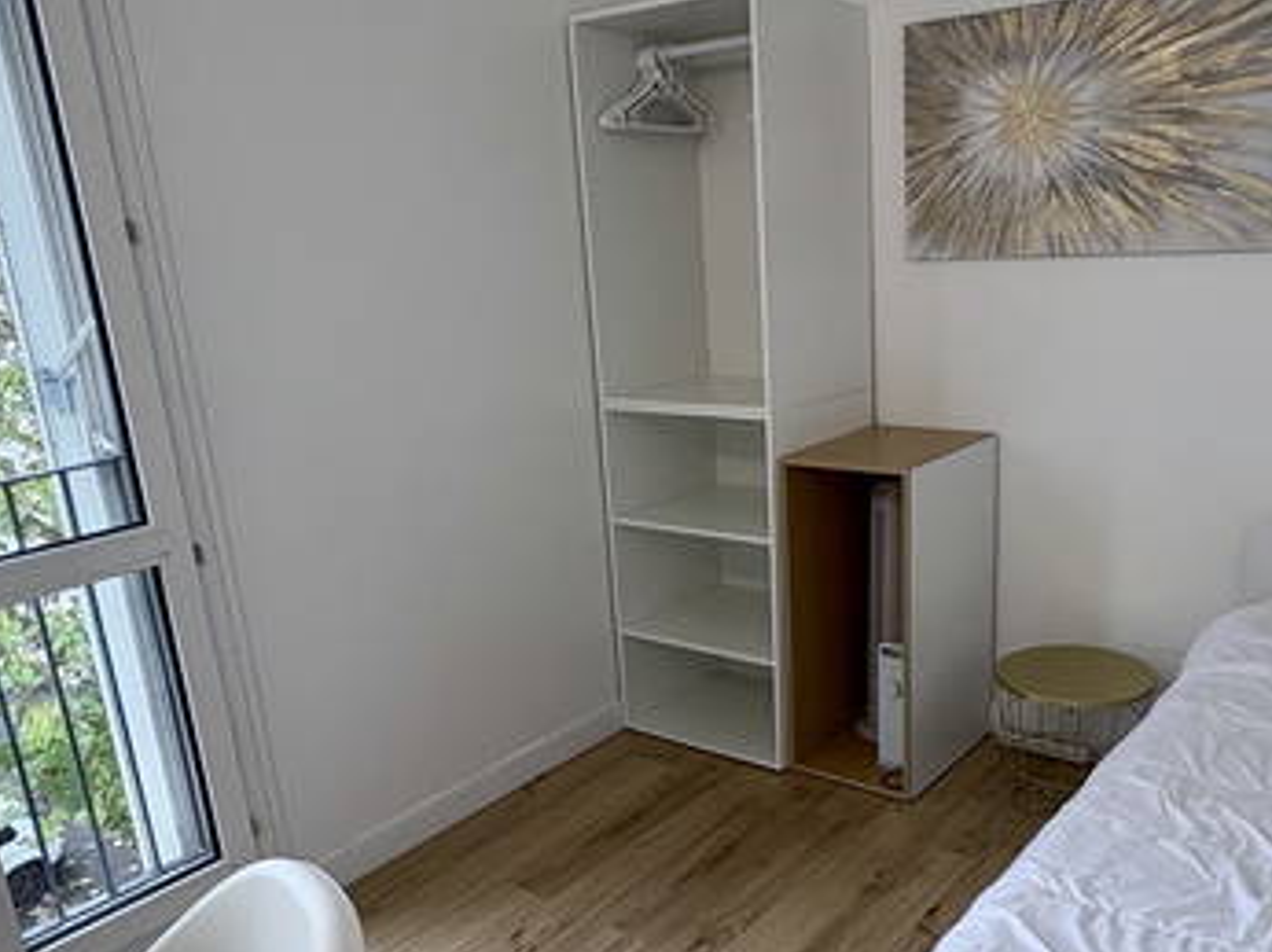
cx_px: 728
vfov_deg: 43.8
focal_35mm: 32
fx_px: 1175
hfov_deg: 56.6
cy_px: 584
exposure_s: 1/102
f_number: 2.2
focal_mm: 2.22
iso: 100
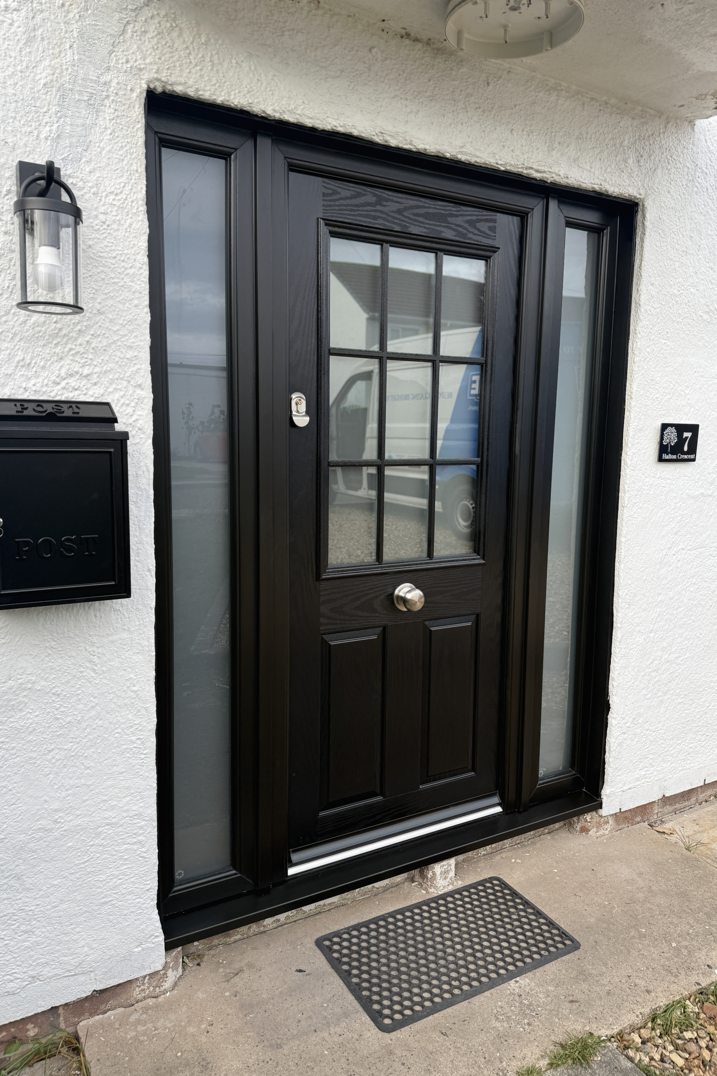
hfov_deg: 51.3
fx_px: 747
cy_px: 538
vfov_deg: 71.5
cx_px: 350
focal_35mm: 25
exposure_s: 1/788
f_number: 1.78
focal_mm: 6.76
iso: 80
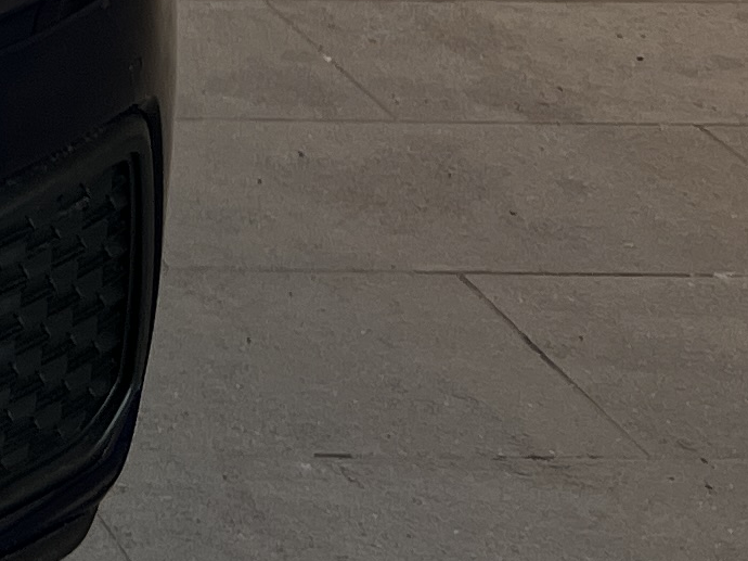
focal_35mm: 152
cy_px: -528
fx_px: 3283
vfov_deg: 9.2
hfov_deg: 10.4
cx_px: -1267
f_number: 1.5
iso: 40
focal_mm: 5.7
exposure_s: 1/241
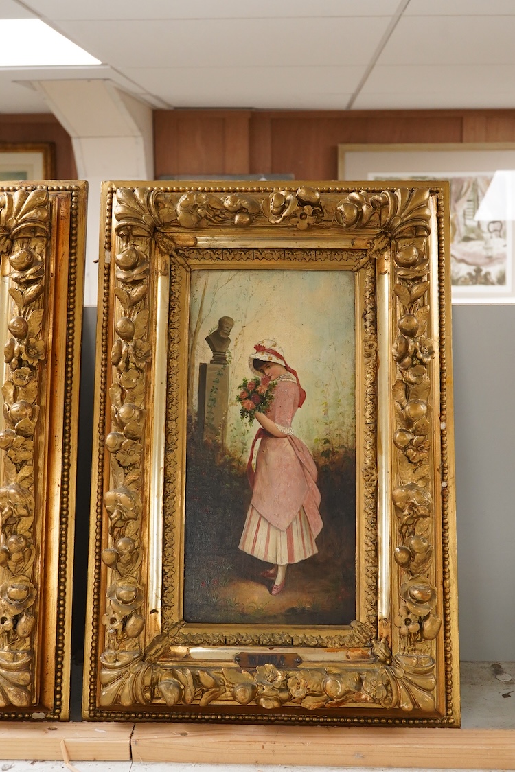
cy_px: 386
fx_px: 966
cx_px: 258
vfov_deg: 43.6
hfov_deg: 29.9
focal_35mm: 45
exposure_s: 1/100
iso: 2500
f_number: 8
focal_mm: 30
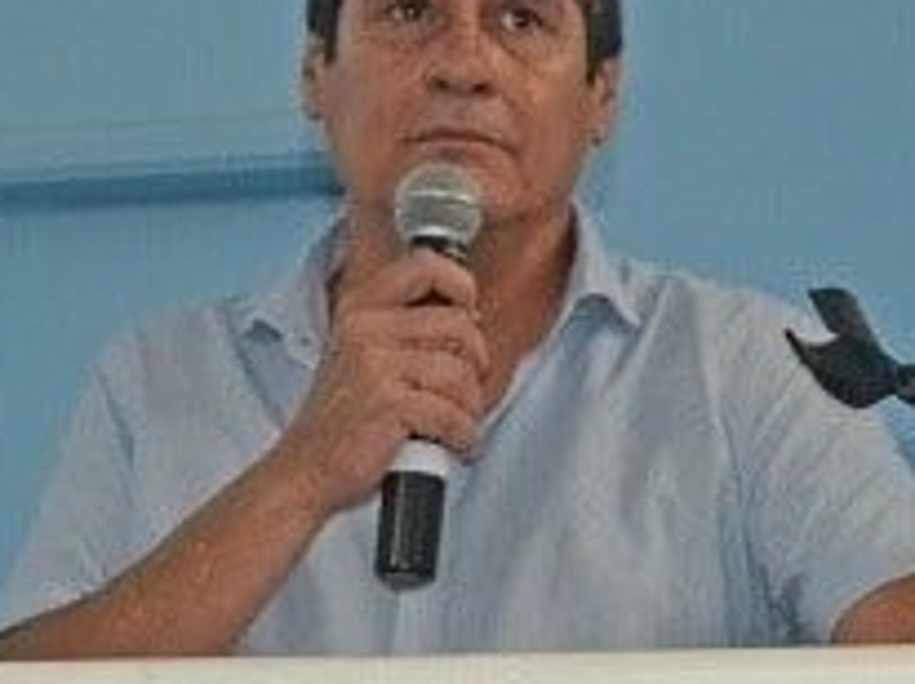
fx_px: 4145
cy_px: 617
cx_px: 493
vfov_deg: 9.4
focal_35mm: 157
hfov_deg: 12.6
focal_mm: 32
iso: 3200
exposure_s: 1/60
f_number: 4.8
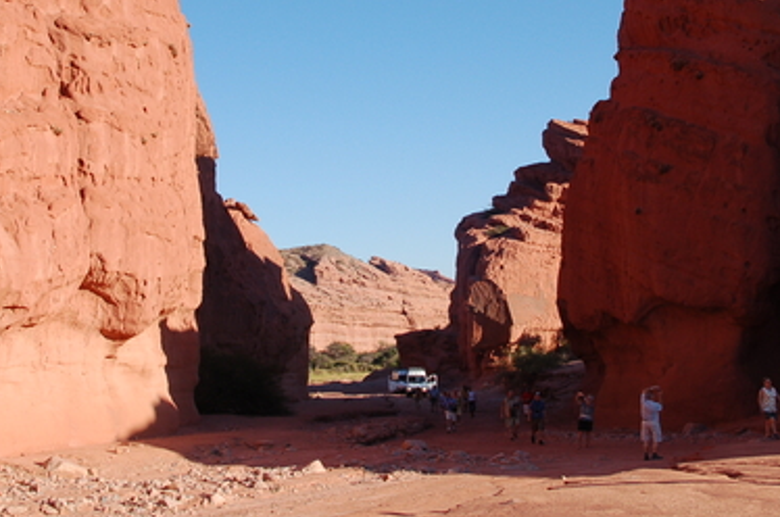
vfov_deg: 25.2
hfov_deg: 37.6
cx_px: 411
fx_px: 1146
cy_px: 142
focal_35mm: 53
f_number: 8
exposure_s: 1/250
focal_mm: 22
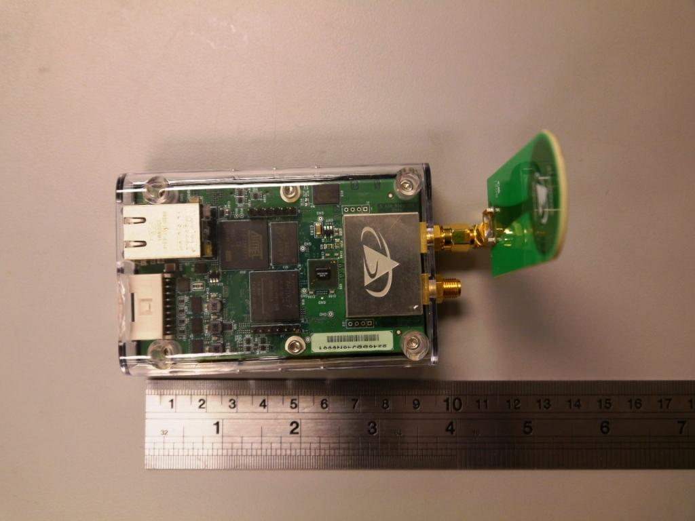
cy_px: 260
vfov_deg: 37.7
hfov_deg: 49.0
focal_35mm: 38
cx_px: 348
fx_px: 763
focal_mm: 19
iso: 500
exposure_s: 1/60
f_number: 4.1
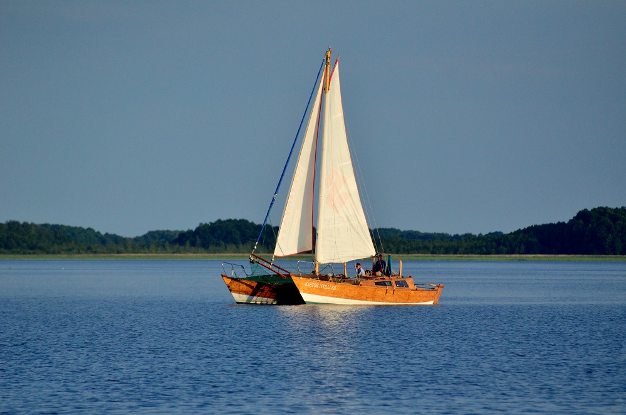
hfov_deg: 5.7
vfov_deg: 3.8
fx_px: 6245
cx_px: 313
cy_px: 208
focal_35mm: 360
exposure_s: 1/8000
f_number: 5.3
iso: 1600
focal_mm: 240
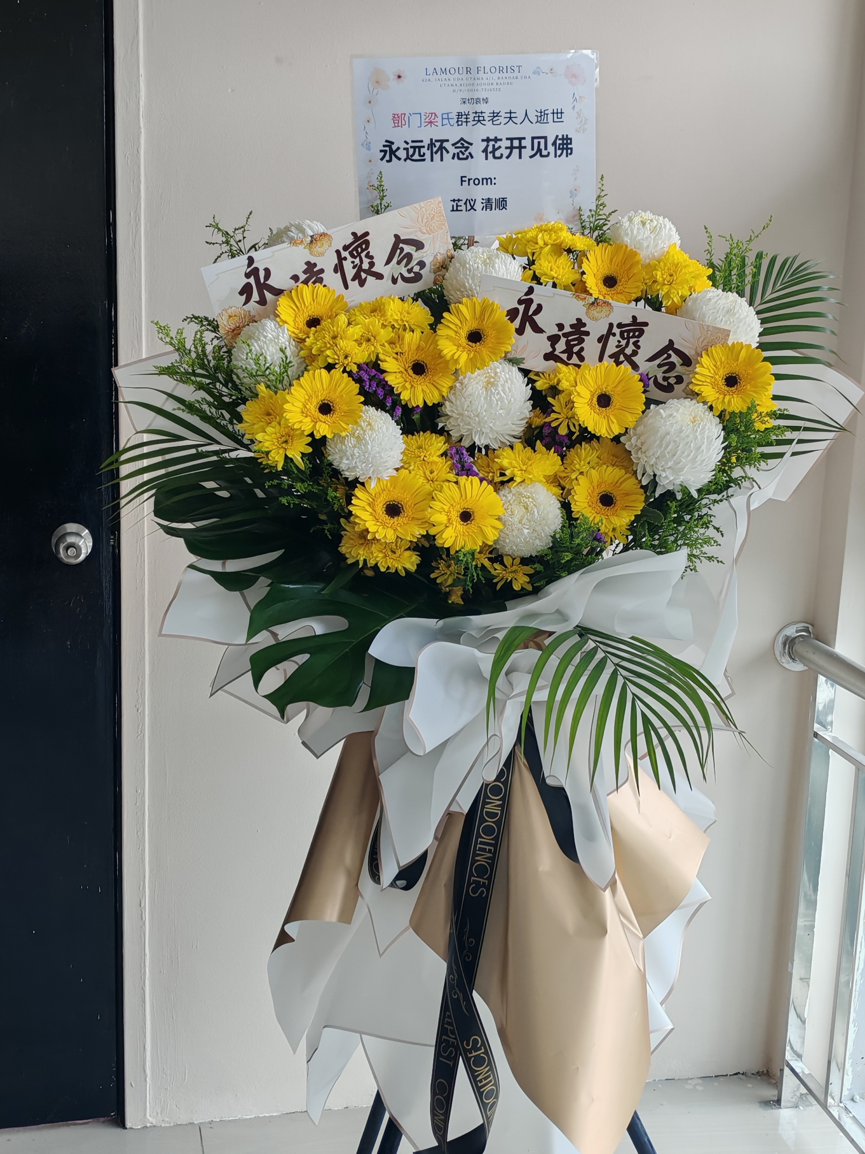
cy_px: 577
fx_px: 1533
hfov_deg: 31.5
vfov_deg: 41.2
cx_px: 432
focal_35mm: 46
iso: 64
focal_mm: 5.52
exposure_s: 1/100
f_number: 1.95
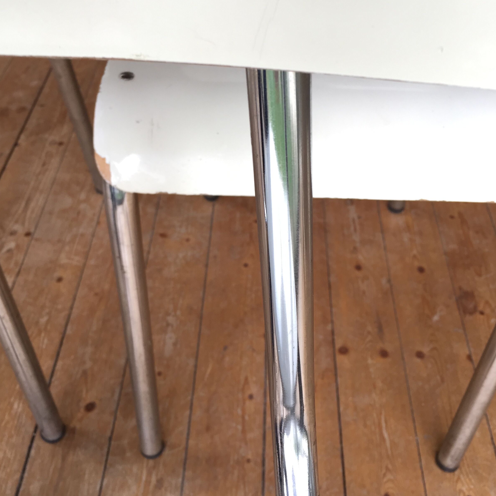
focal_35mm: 35
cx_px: 248
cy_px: 254
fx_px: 567
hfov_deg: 47.2
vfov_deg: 47.2
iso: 40
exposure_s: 1/33
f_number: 2.2
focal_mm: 4.15
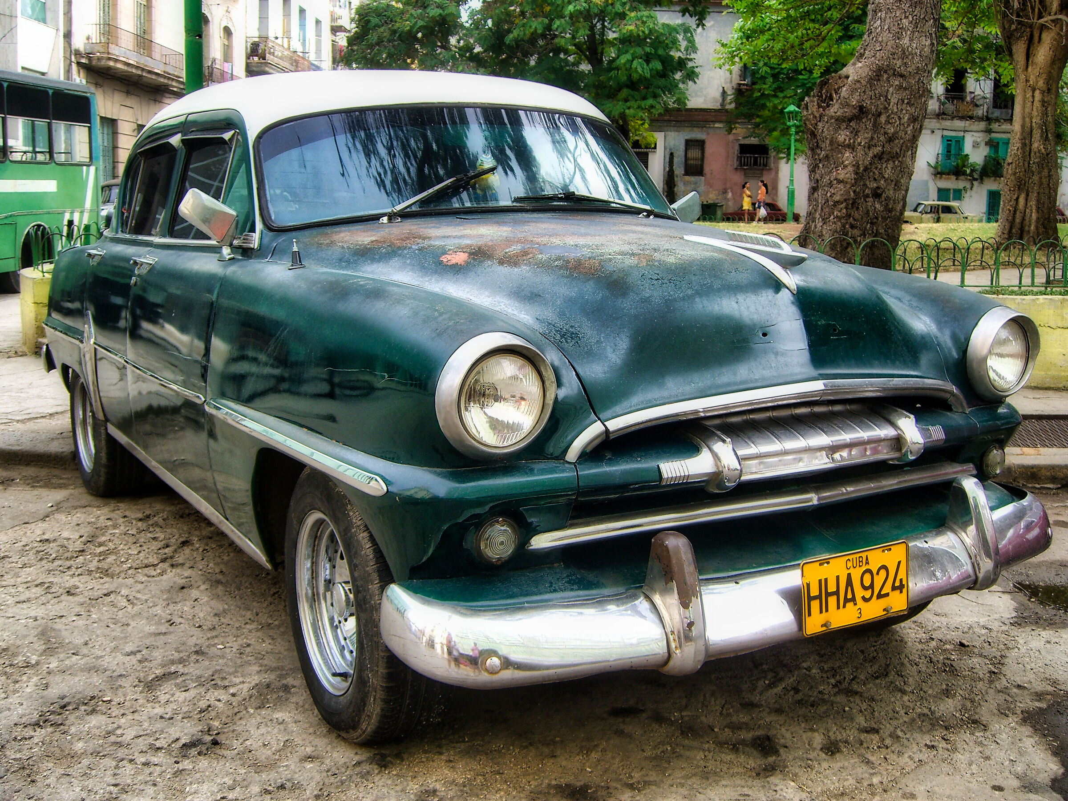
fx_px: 1172
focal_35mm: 38
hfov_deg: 49.0
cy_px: 400
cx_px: 534
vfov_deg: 37.7
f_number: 2.8
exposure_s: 1/125
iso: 50
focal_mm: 7.9
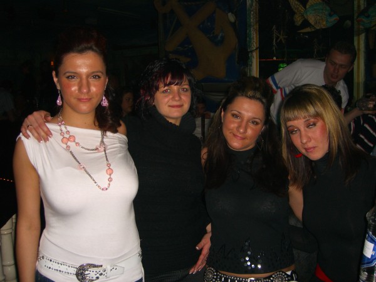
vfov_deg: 37.7
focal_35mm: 38
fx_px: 413
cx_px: 188
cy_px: 141
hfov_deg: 49.0
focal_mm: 7.9
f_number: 2.8
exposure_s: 1/60
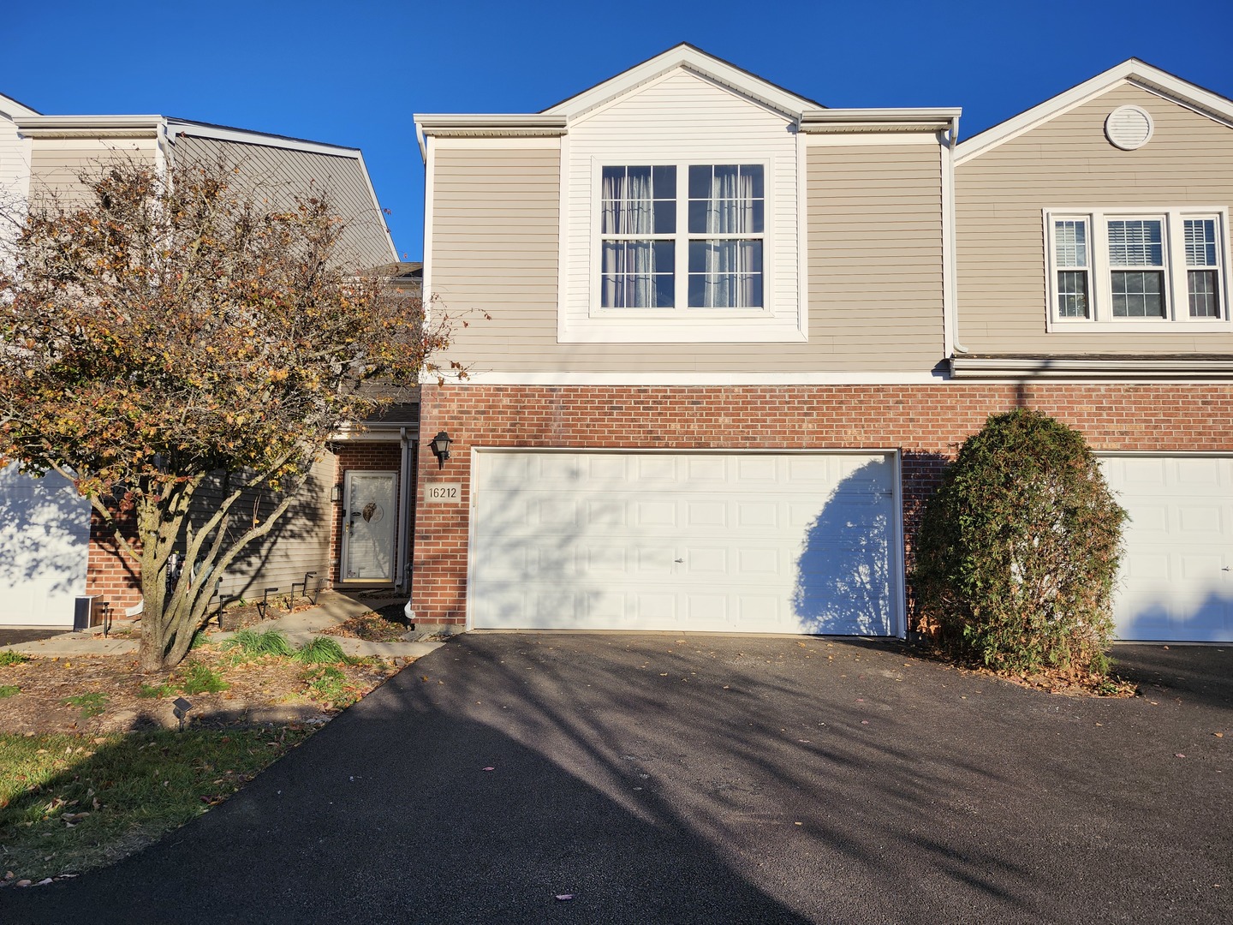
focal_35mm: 23
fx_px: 819
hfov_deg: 73.9
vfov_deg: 58.9
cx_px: 616
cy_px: 462
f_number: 1.8
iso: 25
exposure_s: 1/2049
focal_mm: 5.54
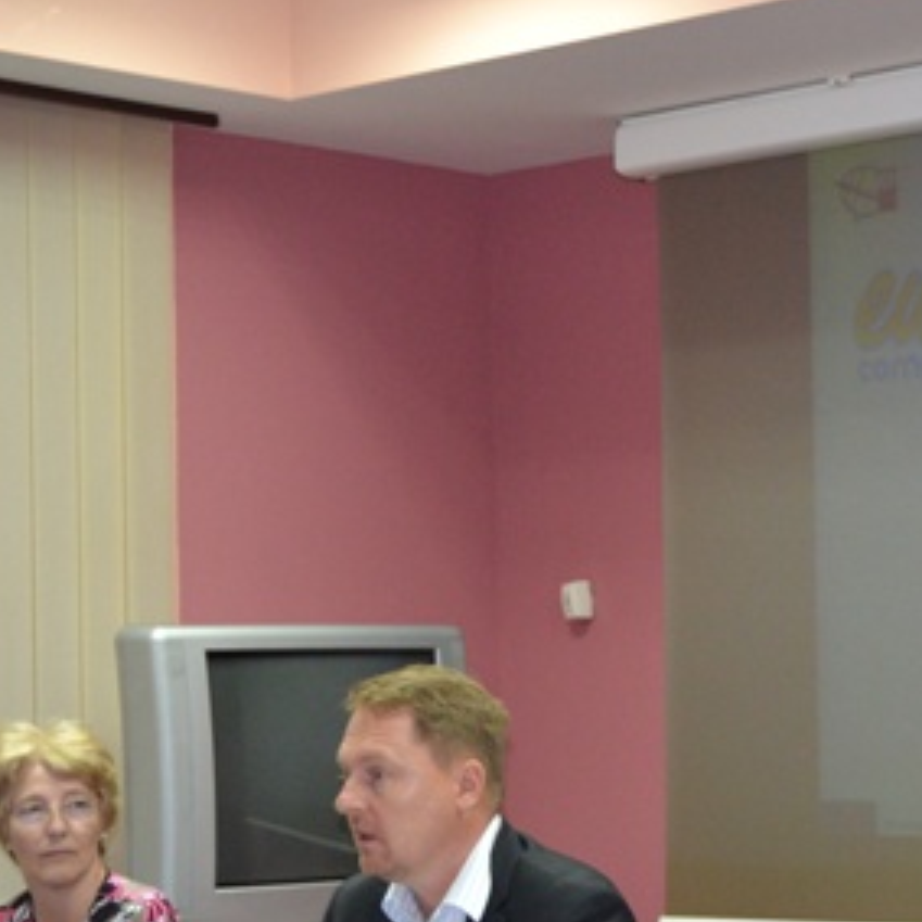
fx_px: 3042
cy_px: 604
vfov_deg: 17.2
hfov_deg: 17.1
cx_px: 727
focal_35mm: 101
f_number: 5
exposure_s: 1/60
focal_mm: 35
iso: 2000
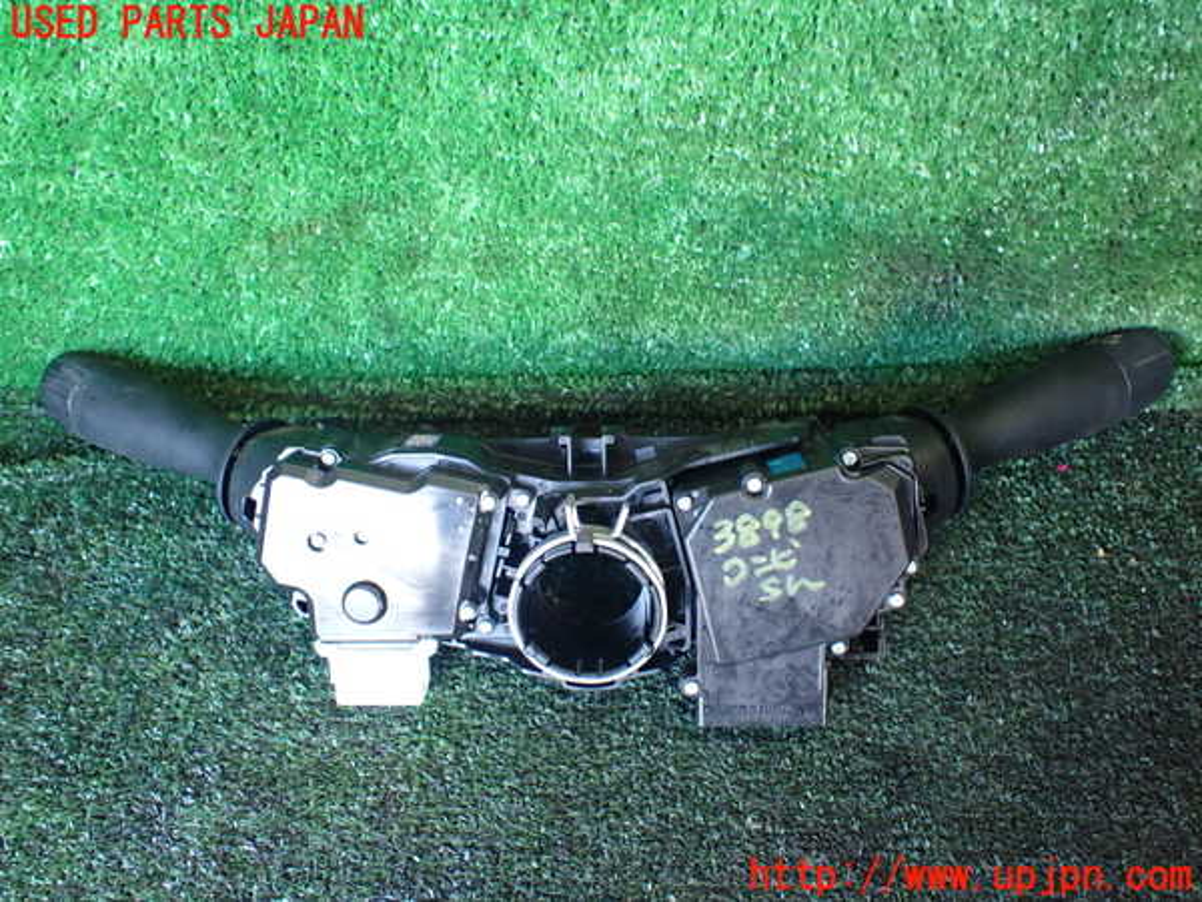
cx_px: 601
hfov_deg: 60.0
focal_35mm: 30
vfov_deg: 46.8
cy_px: 451
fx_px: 1042
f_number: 2.3
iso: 800
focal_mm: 5.4
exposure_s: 1/50
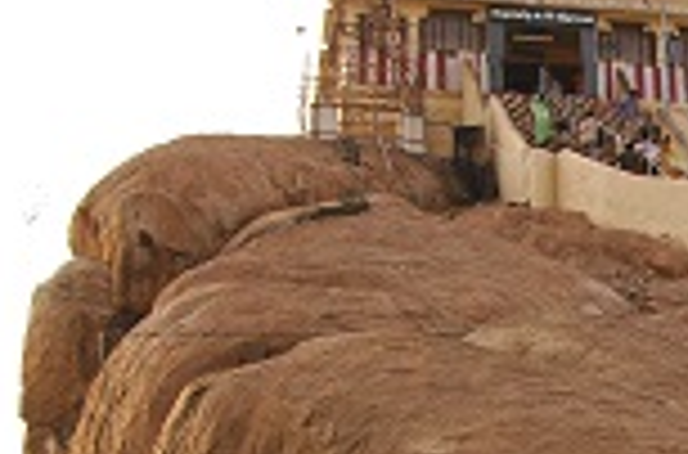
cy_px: 488
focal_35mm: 94
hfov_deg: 20.1
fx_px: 1791
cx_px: 877
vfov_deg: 14.2
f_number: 4
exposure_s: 1/800
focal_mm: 24
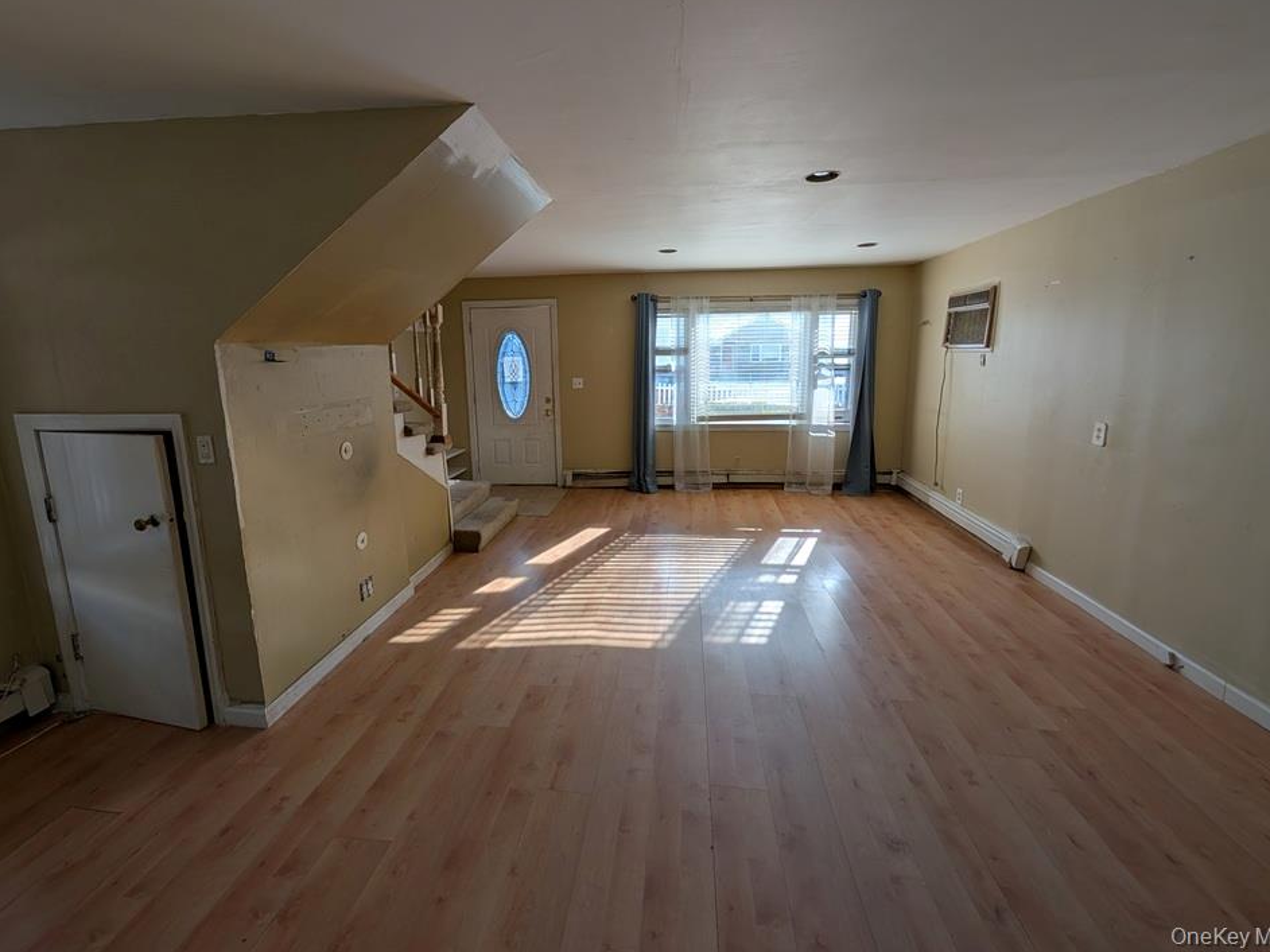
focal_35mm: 13
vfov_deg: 89.7
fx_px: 477
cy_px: 436
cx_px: 621
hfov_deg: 106.2
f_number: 1.7
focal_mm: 2.02
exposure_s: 1/929
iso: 71
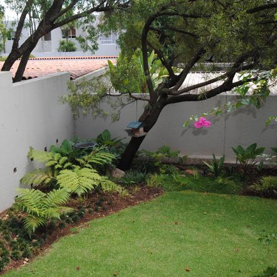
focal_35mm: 44
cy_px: 135
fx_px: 398
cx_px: 91
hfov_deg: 37.9
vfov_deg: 38.3
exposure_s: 1/200
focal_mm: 20
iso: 100
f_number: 4
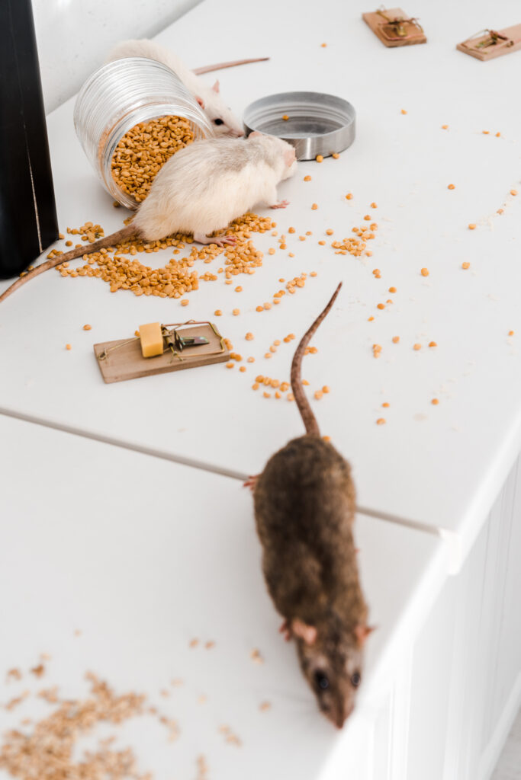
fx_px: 1302
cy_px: 390
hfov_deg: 22.6
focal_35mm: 60
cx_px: 260
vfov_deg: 33.4
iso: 250
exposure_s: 1/160
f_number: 5
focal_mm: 60
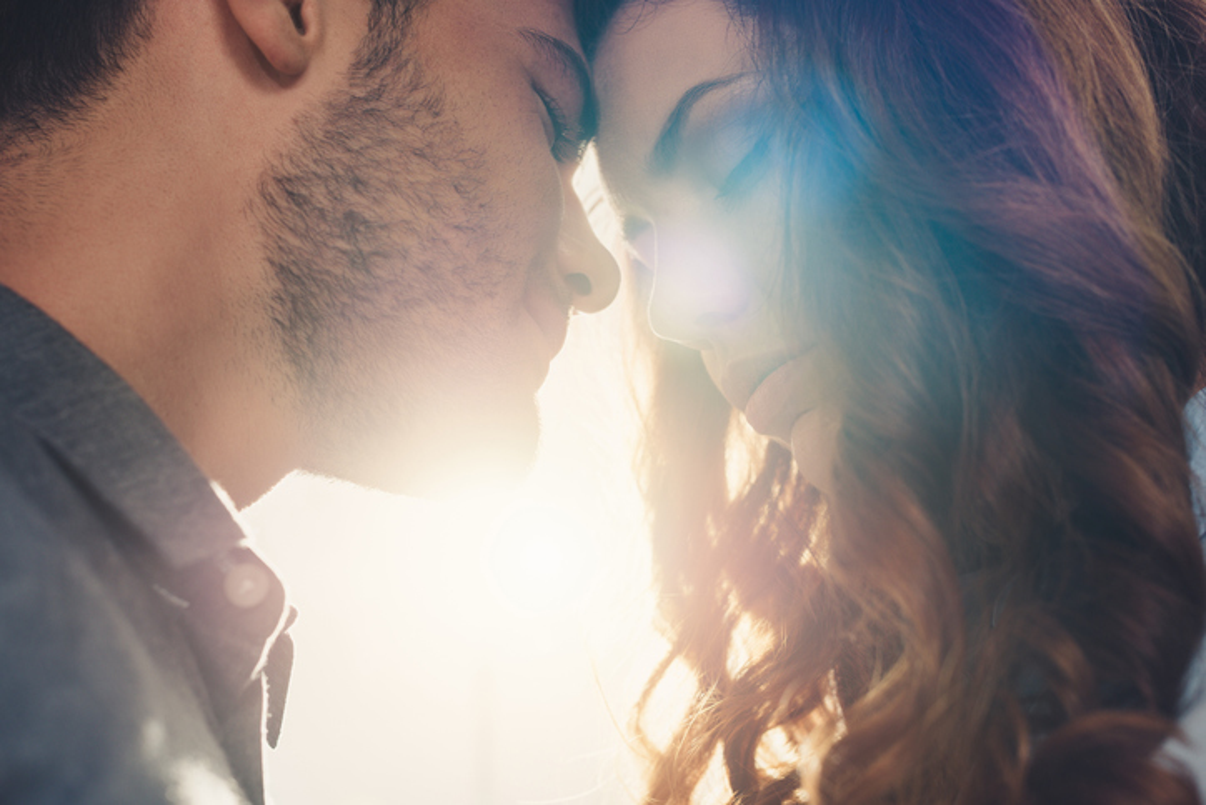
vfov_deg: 27.0
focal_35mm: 50
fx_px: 1675
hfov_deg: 39.6
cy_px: 402
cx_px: 603
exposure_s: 1/160
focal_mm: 50
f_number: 5
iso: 160
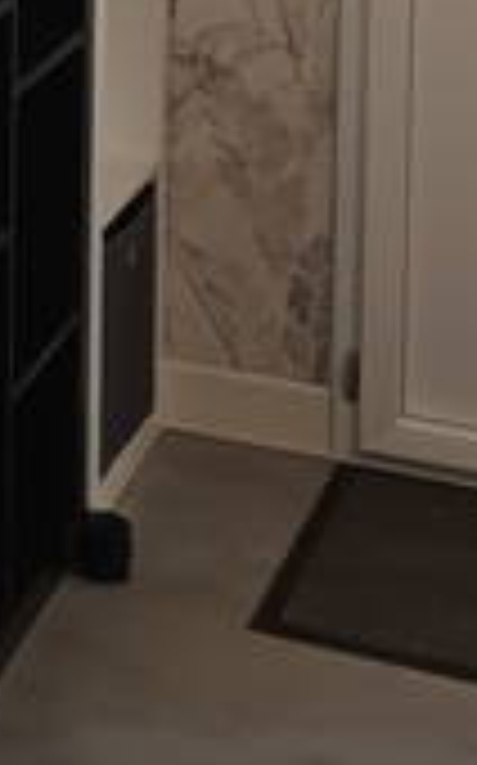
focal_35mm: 118
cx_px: -958
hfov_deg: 9.0
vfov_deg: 16.6
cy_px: -270
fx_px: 2459
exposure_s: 1/50
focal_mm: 5.31
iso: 1231
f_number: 1.7
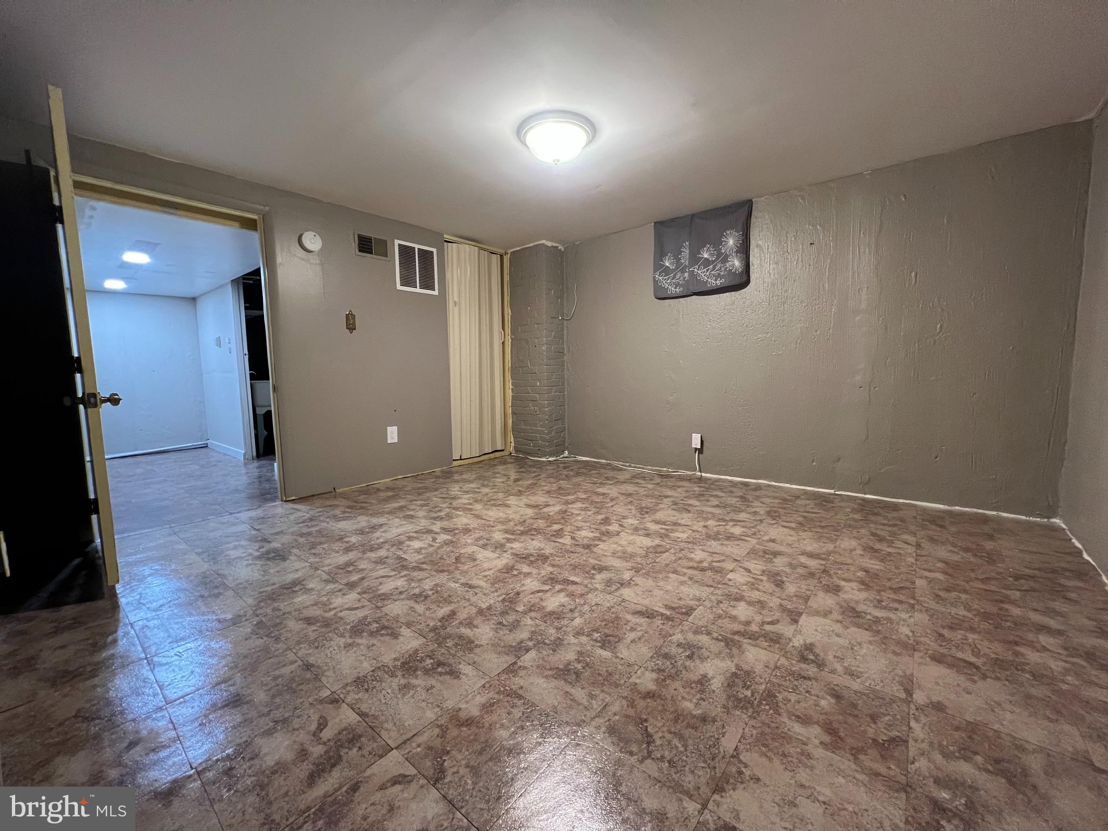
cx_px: 554
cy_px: 416
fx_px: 416
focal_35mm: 13
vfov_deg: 89.9
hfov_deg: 106.2
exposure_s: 1/60
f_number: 1.8
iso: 500
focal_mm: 1.57
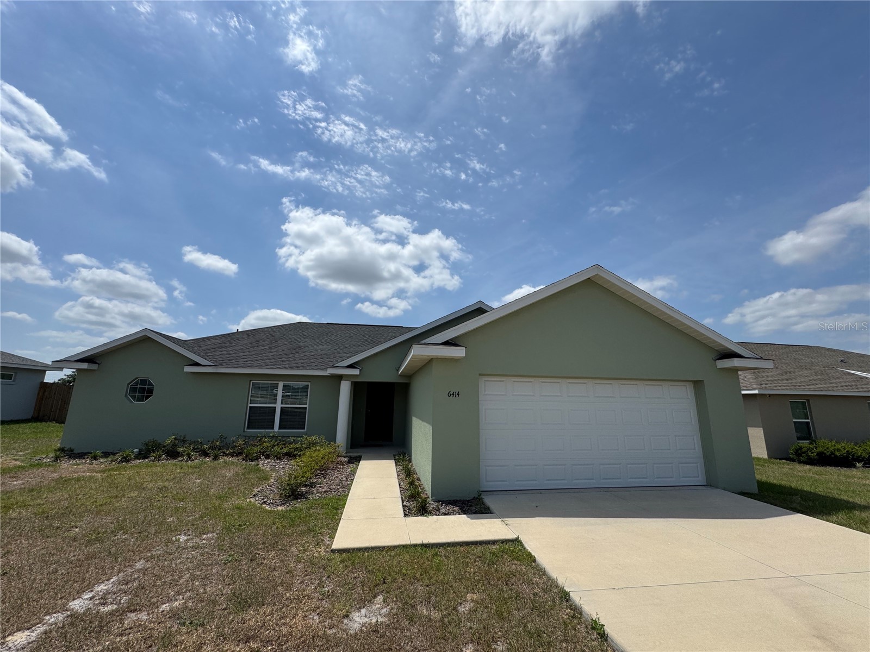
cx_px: 435
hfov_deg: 102.1
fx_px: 352
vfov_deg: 85.7
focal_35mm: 14
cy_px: 326
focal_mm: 2.22
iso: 40
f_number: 2.2
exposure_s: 1/3906
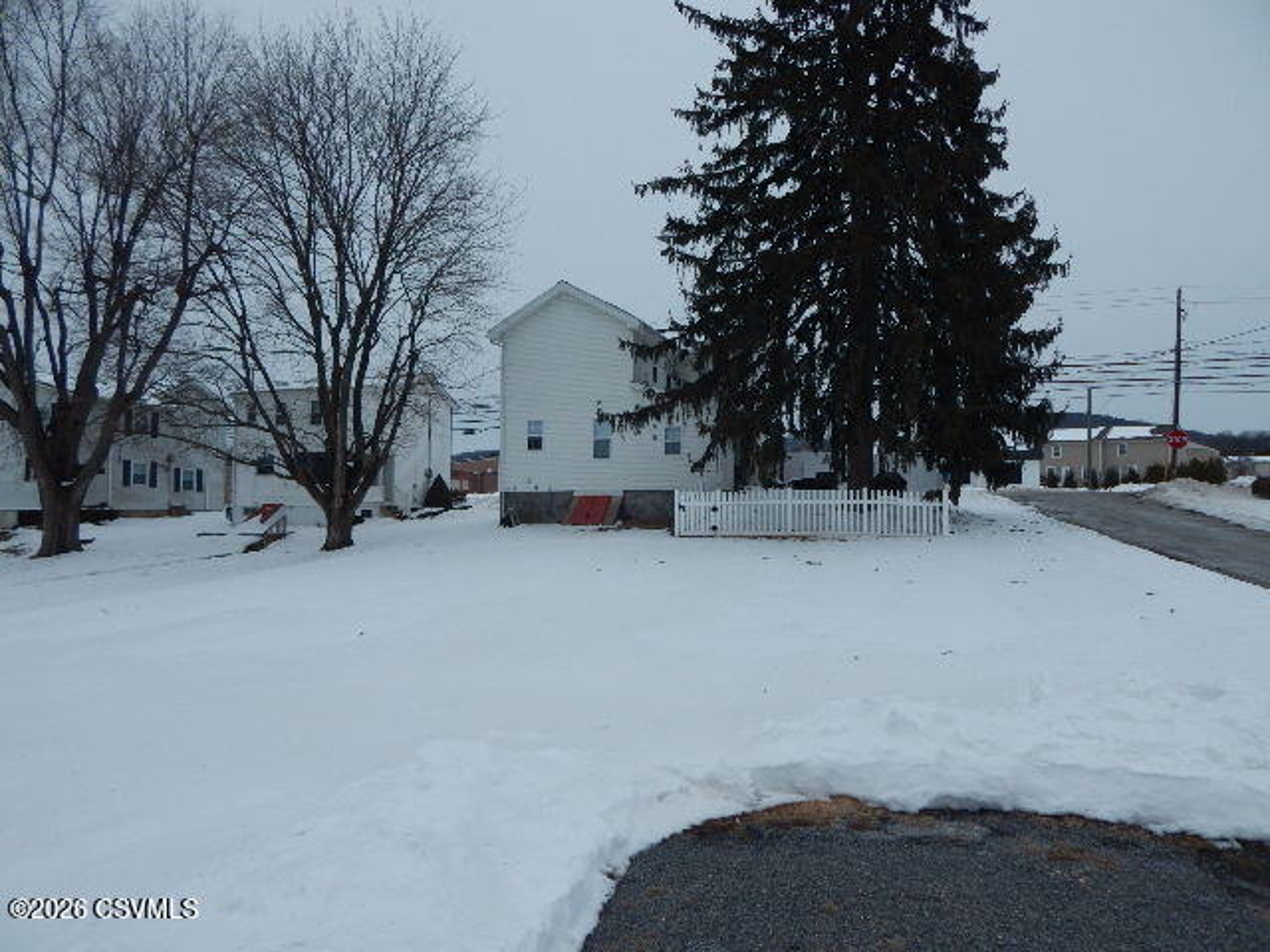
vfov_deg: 61.1
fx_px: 807
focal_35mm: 22
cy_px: 476
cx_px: 635
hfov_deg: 76.4
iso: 125
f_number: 6
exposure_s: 1/640
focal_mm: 4
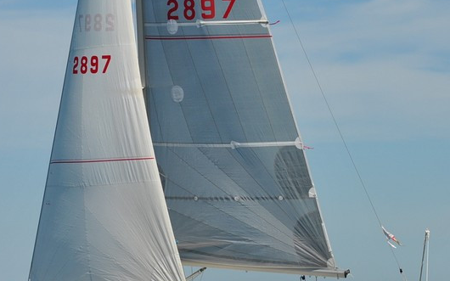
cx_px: 221
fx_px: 2293
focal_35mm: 187
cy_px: 176
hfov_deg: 11.2
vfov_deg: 7.0
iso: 100
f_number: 6.3
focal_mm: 72
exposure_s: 1/640
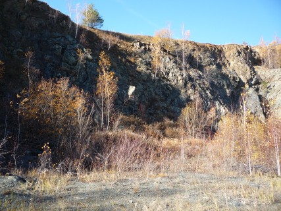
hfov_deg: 60.0
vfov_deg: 46.8
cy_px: 106
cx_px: 140
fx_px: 243
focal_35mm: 30
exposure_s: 1/200
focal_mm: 5.2
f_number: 4
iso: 100
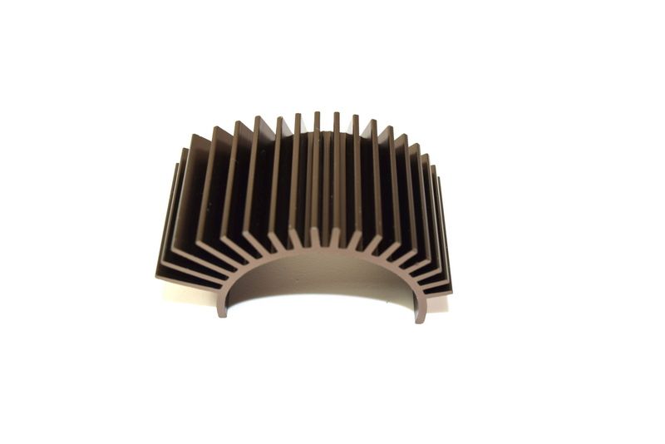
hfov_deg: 44.9
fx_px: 804
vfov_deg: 30.9
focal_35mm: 44
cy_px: 222
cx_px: 332
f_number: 9
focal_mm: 29
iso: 100
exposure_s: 1/40
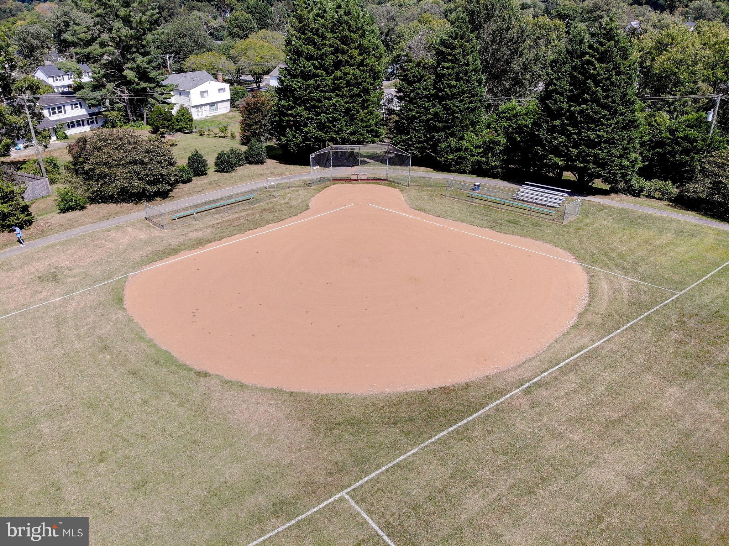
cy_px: 273
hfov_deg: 71.6
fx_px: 505
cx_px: 364
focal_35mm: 24
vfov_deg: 56.8
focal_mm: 4.5
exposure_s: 1/2037
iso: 101
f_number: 2.8
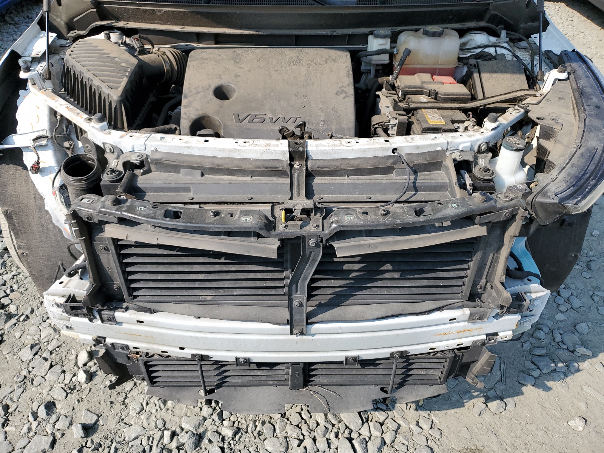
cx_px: 302
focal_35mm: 26
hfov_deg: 67.3
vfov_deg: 53.1
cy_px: 226
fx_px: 454
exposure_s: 1/2000
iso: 50
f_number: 1.5
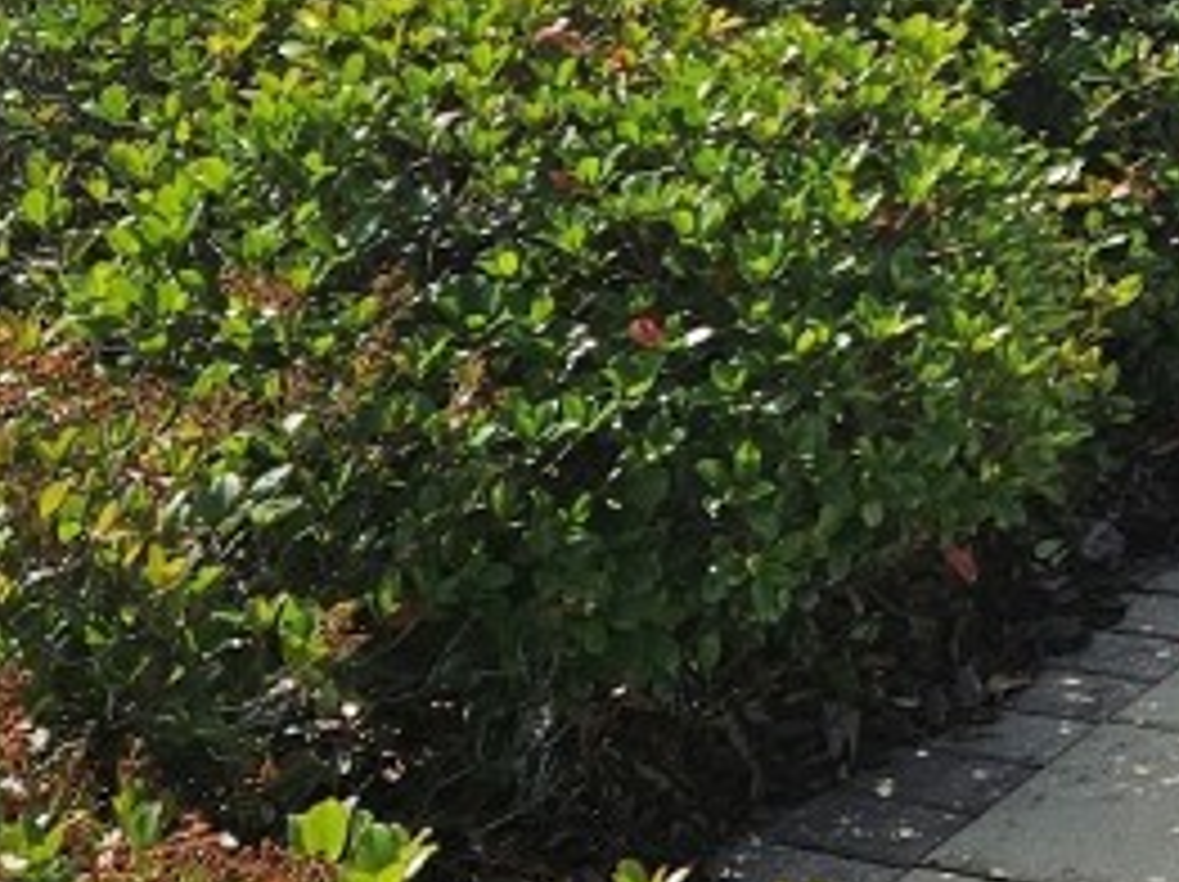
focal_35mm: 90
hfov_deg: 20.1
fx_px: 3063
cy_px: -392
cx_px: 1490
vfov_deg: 15.3
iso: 25
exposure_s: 1/3291
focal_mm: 5.4
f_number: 1.8
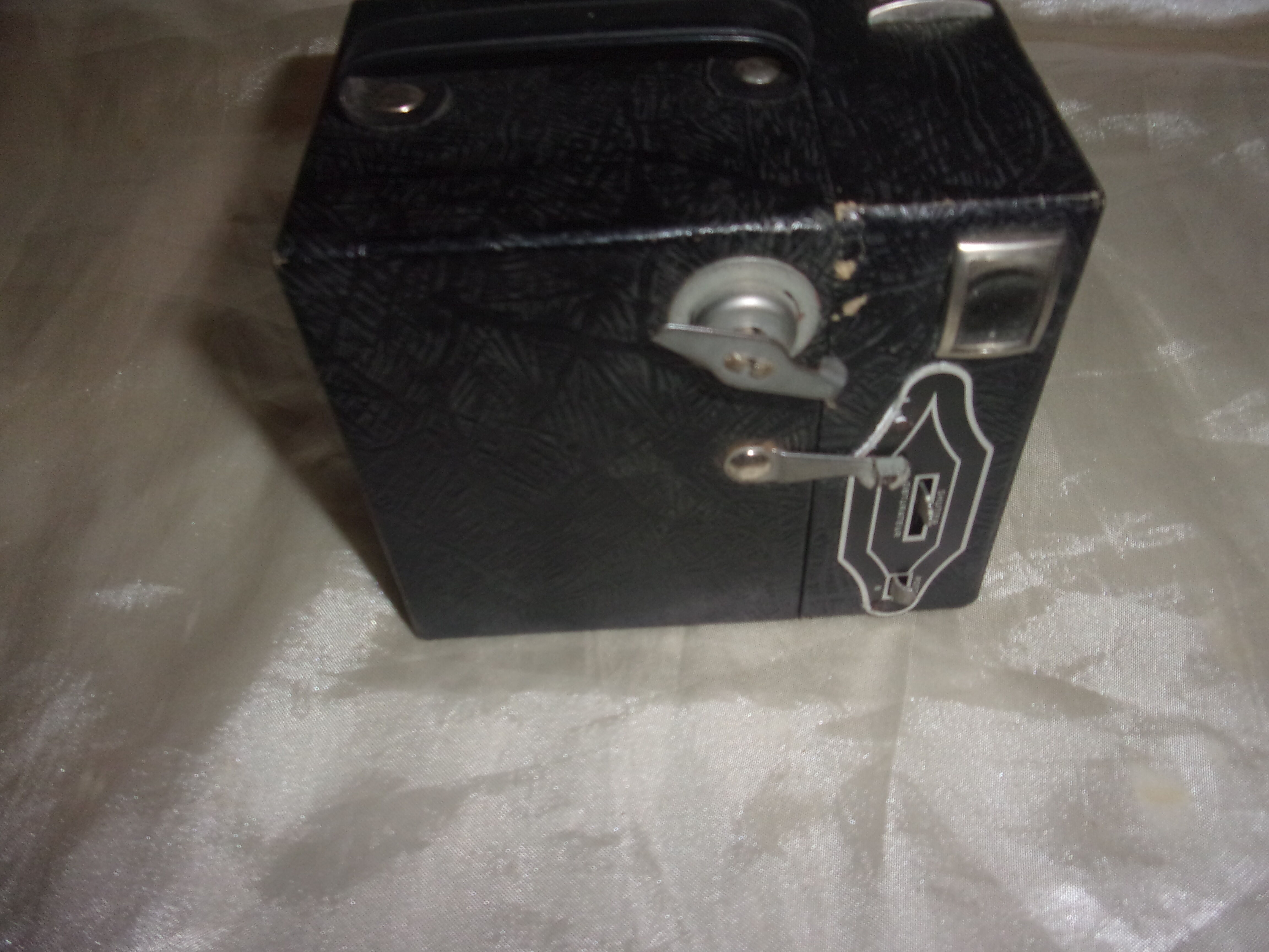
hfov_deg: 63.4
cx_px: 634
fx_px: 1026
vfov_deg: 49.7
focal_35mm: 28
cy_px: 476
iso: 200
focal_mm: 5.1
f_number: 3.9
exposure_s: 1/34
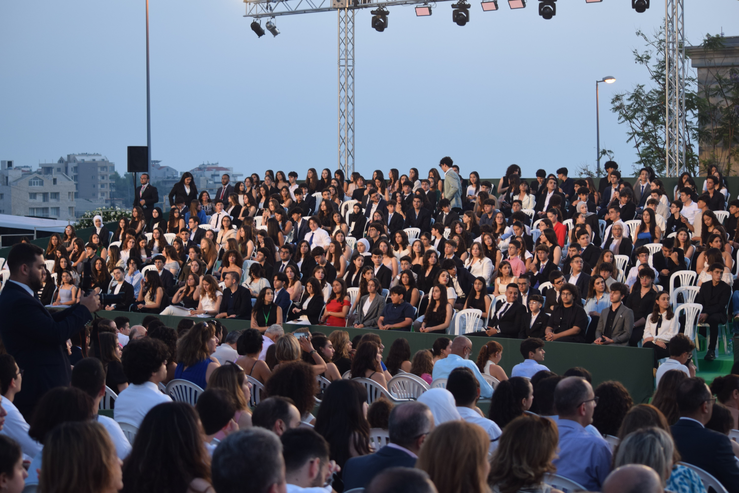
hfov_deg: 24.6
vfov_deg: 16.6
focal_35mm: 82
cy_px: 246
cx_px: 370
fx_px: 1693
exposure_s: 1/80
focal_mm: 55
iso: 400
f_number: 4.5
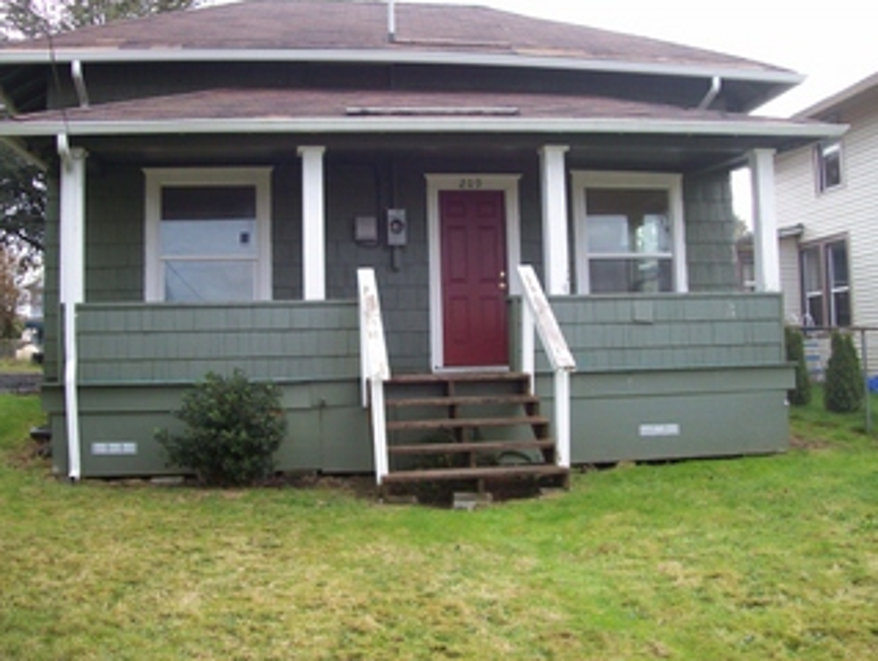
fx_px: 990
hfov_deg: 47.8
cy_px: 306
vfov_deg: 36.9
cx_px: 413
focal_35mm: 39
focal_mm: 6
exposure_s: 1/78.3
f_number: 2.7
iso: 80
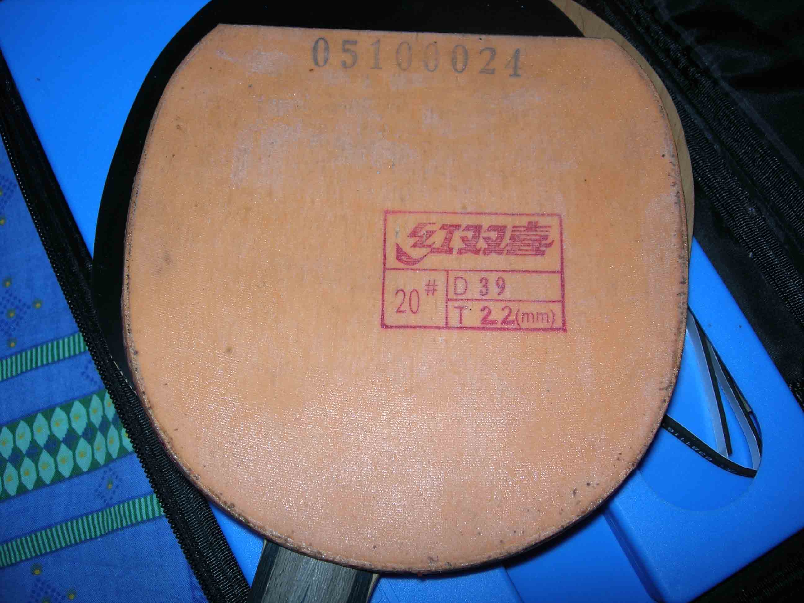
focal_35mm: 38
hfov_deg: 49.0
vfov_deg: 37.7
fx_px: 883
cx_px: 402
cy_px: 302
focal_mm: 7.8
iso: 64
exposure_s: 1/60.1
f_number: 2.8
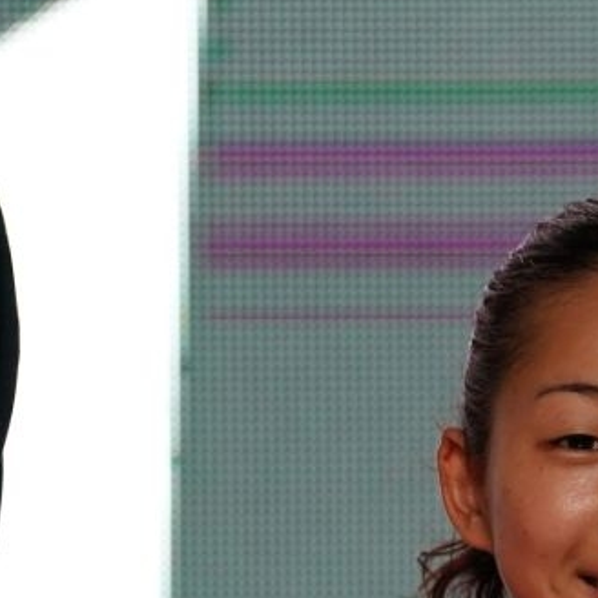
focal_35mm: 797
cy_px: 890
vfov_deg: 2.2
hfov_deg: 2.2
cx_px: 964
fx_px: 15577
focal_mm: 171
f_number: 2.8
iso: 1000
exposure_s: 1/250
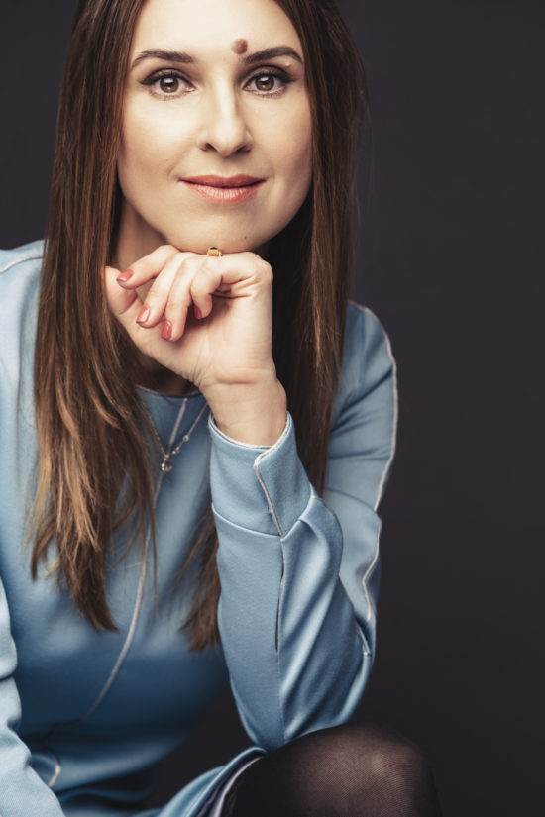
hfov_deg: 7.8
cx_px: 272
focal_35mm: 176
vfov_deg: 11.7
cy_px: 408
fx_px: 3996
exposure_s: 1/125
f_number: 5.6
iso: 50
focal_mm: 176
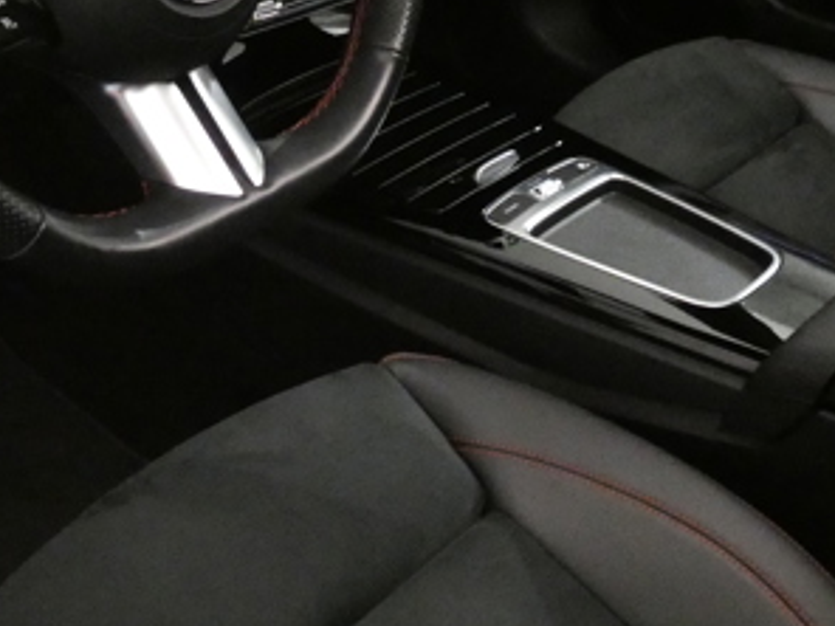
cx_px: 319
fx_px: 1303
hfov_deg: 35.4
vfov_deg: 27.0
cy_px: 305
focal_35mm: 54
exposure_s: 1/20
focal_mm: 3.6
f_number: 2.8
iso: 1600
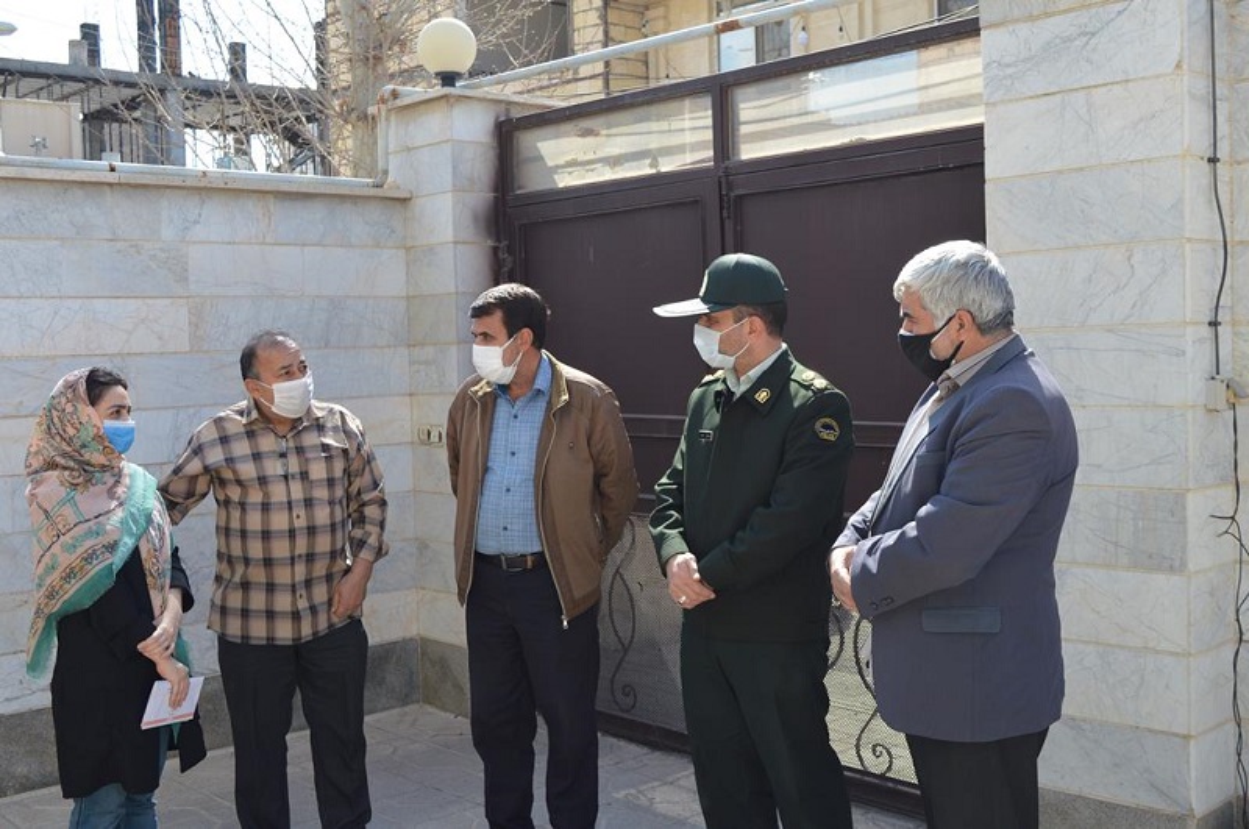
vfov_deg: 32.9
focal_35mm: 40
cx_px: 624
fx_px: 1403
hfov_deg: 48.0
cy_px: 414
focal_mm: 27
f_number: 6.3
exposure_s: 1/160
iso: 100
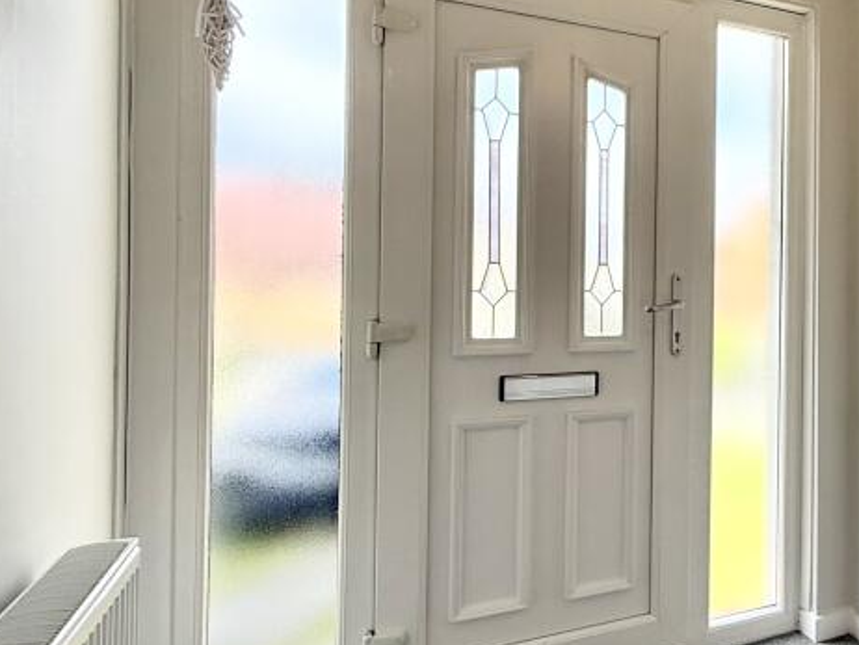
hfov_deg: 50.9
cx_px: 790
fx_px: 770
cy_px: 281
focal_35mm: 31
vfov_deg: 45.4
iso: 64
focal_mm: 2.22
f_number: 2.2
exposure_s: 1/335
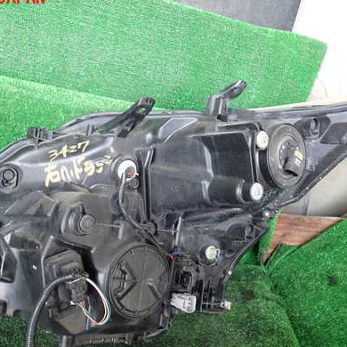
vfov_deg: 48.4
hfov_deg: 48.3
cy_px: 187
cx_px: 150
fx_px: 386
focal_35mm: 34
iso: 200
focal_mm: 4.5
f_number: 2
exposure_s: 1/40
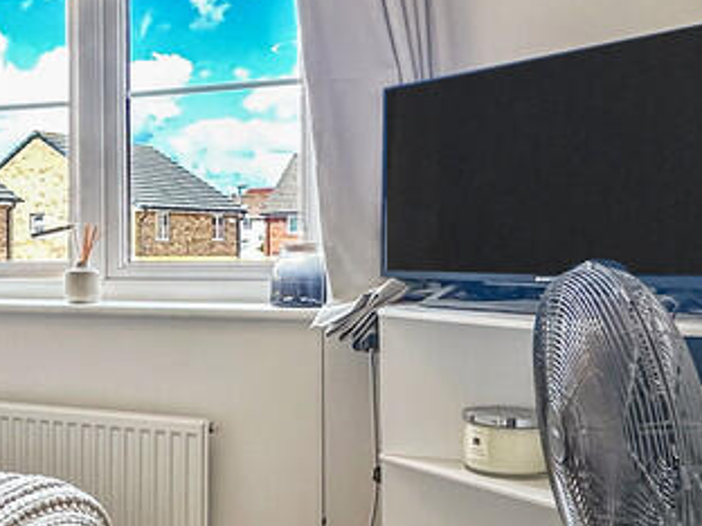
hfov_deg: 33.7
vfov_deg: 30.1
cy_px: 474
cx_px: -135
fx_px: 933
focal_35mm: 46
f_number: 2.2
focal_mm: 2.22
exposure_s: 1/100
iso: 200
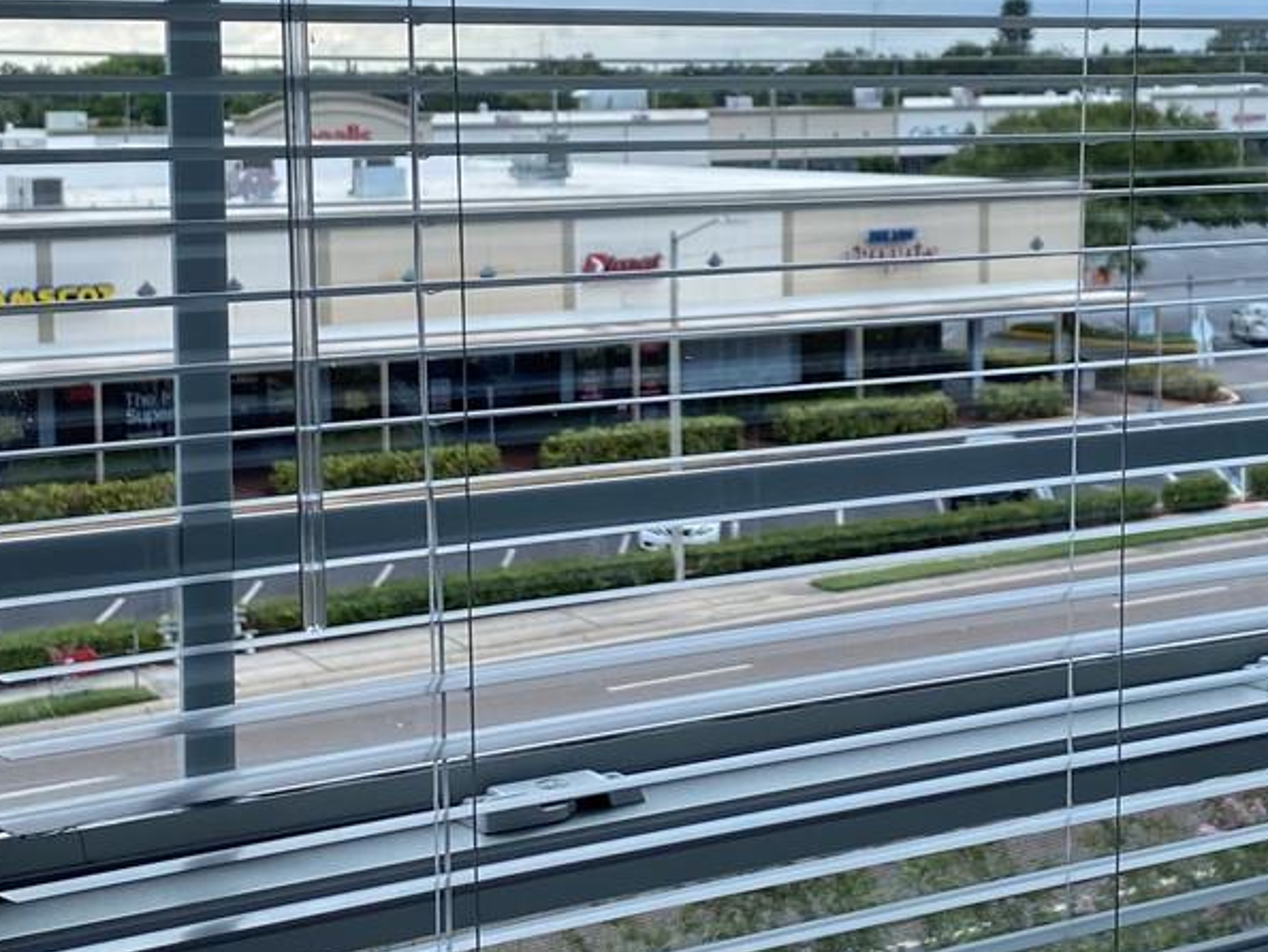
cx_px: 685
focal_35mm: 70
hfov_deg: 27.8
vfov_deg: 21.0
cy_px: 365
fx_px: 2565
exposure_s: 1/772
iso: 32
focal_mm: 4.25
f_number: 1.8
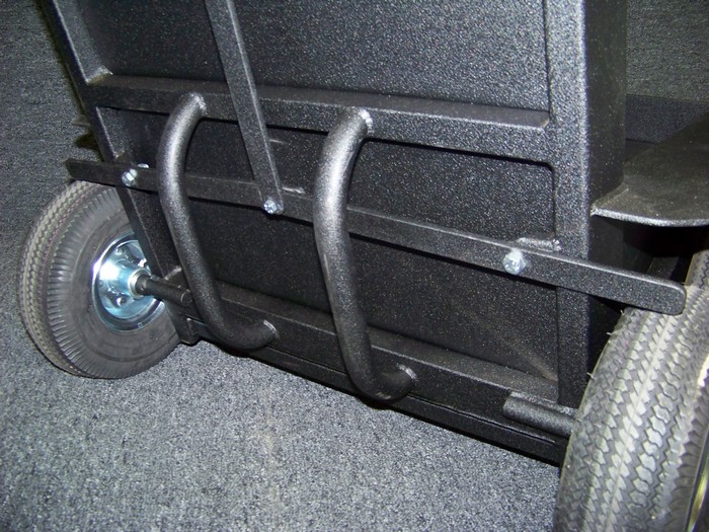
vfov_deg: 39.7
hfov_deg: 51.4
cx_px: 354
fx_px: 737
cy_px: 266
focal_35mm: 36
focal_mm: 5.85
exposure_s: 1/30
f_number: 2.8
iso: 200
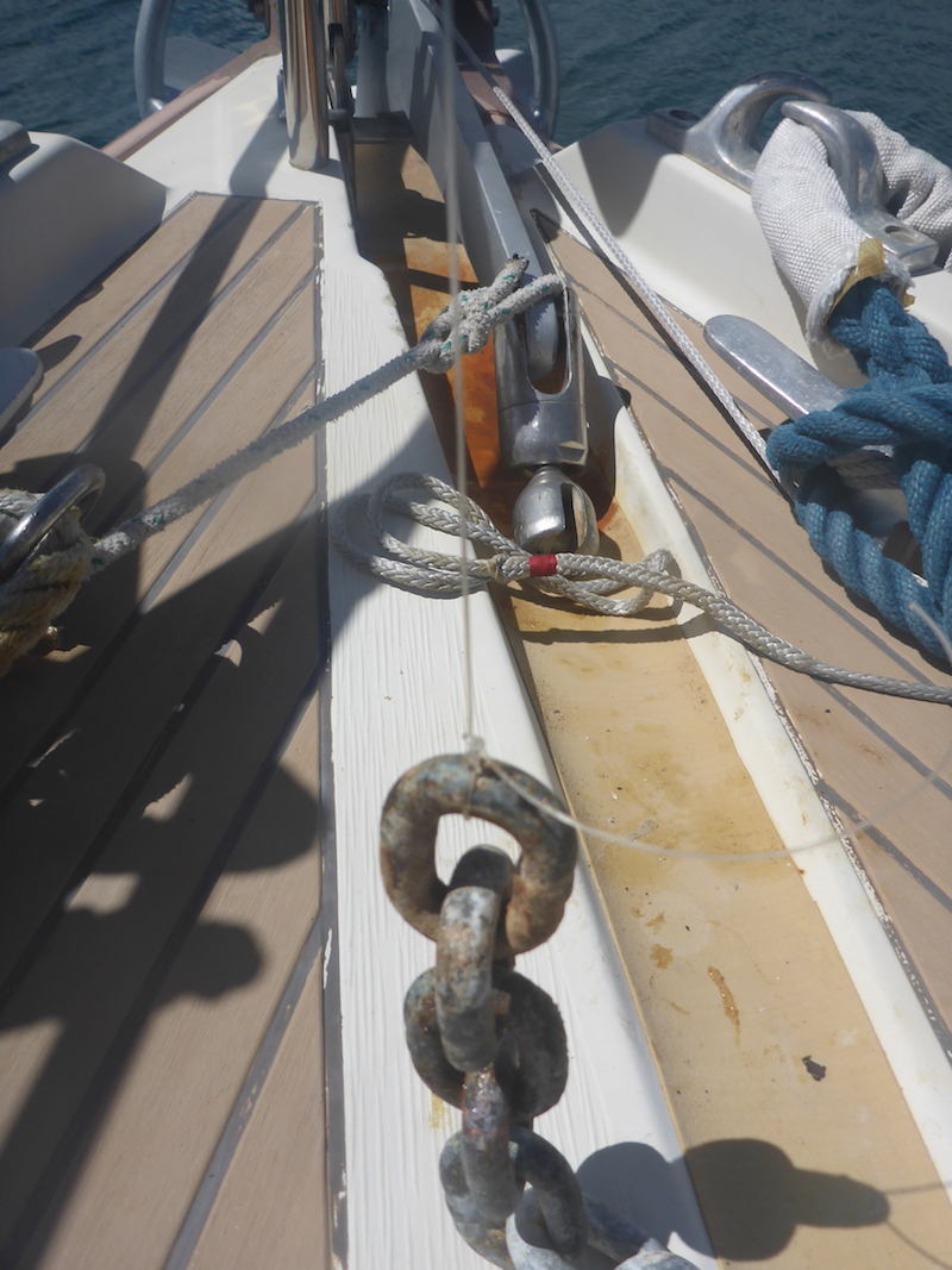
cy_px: 635
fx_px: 1027
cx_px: 476
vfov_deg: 63.4
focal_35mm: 28
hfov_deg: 49.7
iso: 100
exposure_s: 1/320
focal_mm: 4.9
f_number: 10
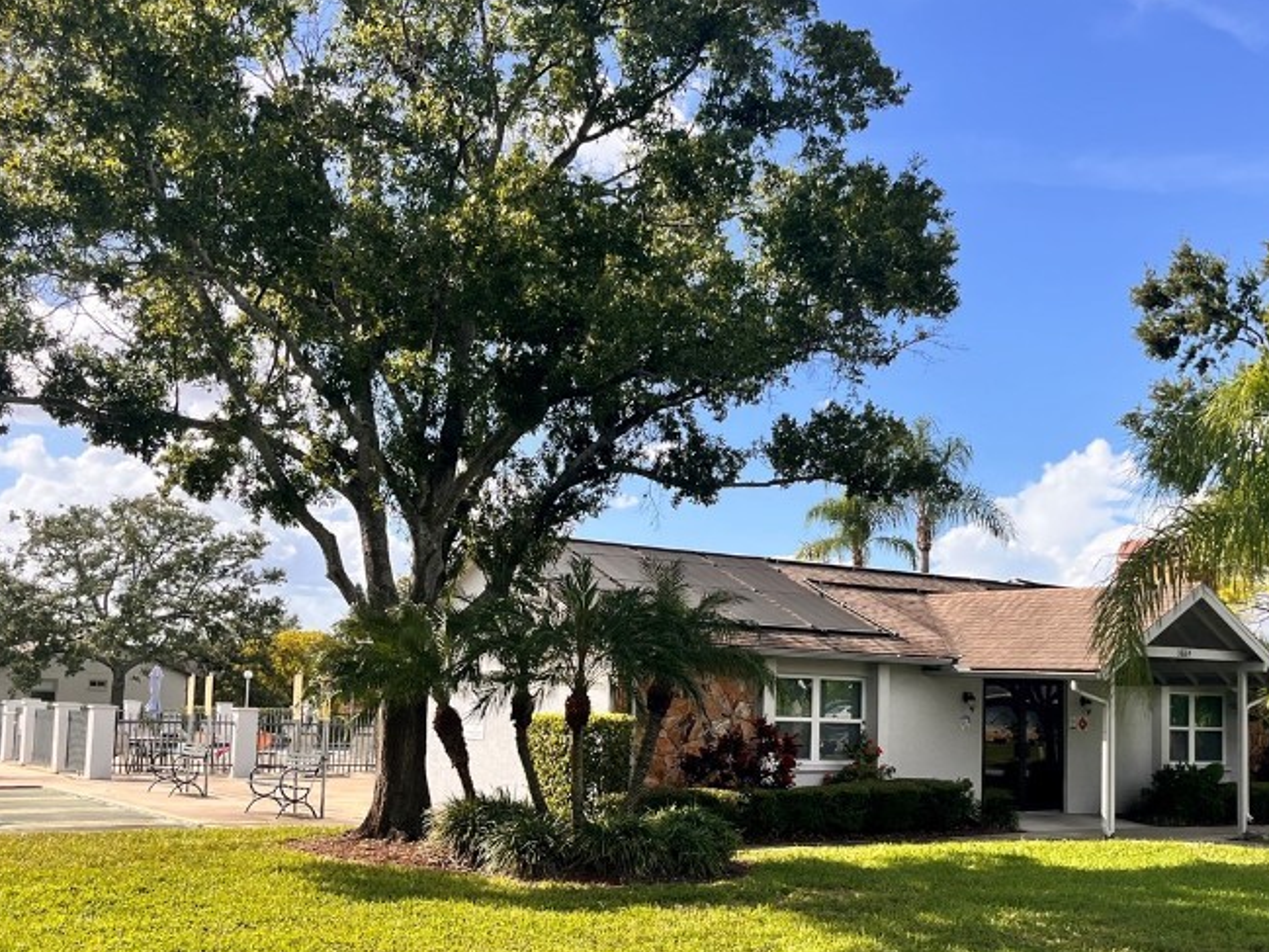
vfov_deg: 35.0
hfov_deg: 45.5
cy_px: 583
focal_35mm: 41
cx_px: 763
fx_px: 1503
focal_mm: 5.1
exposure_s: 1/2358
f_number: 1.6
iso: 50
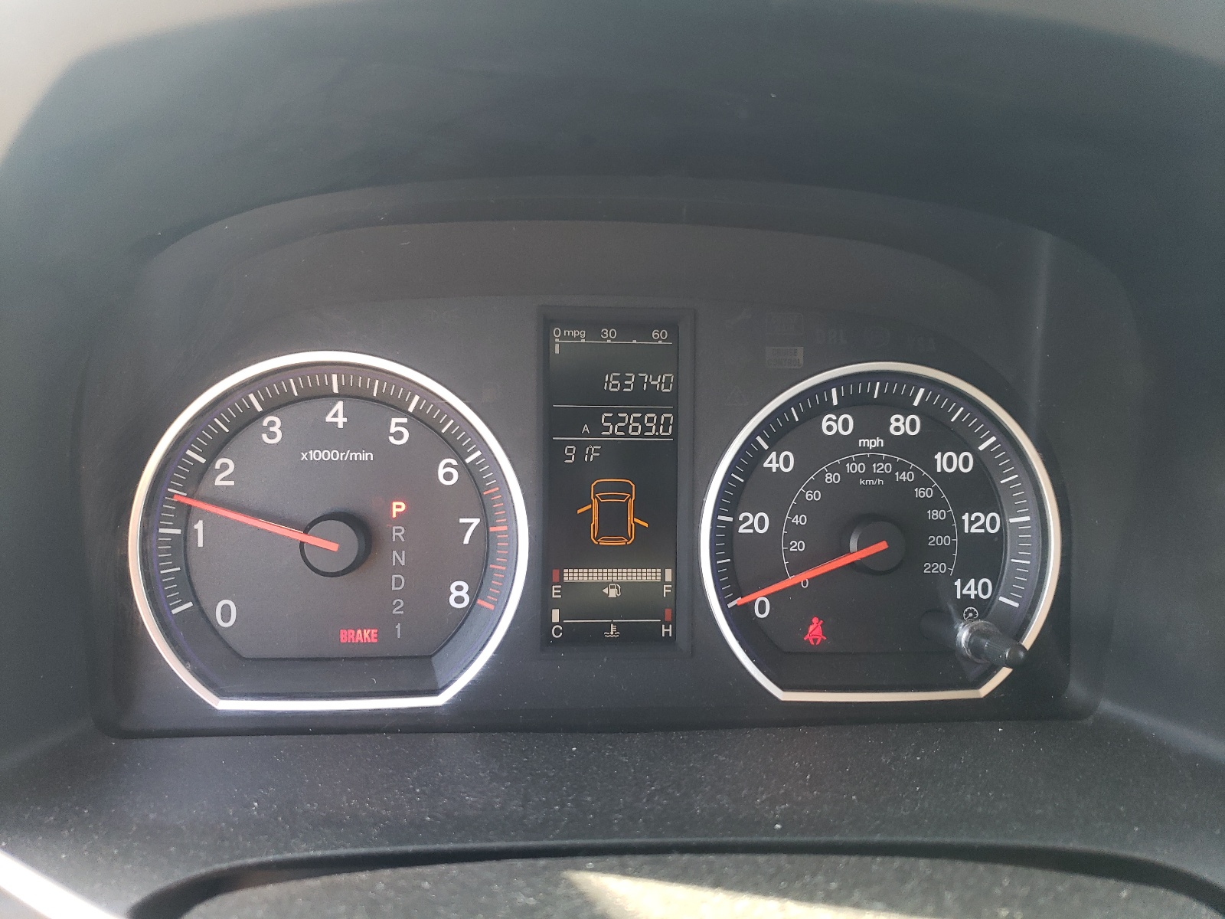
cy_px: 460
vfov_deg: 53.1
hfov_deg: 67.3
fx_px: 920
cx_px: 612
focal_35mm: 26
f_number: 1.5
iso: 93
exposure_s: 1/120
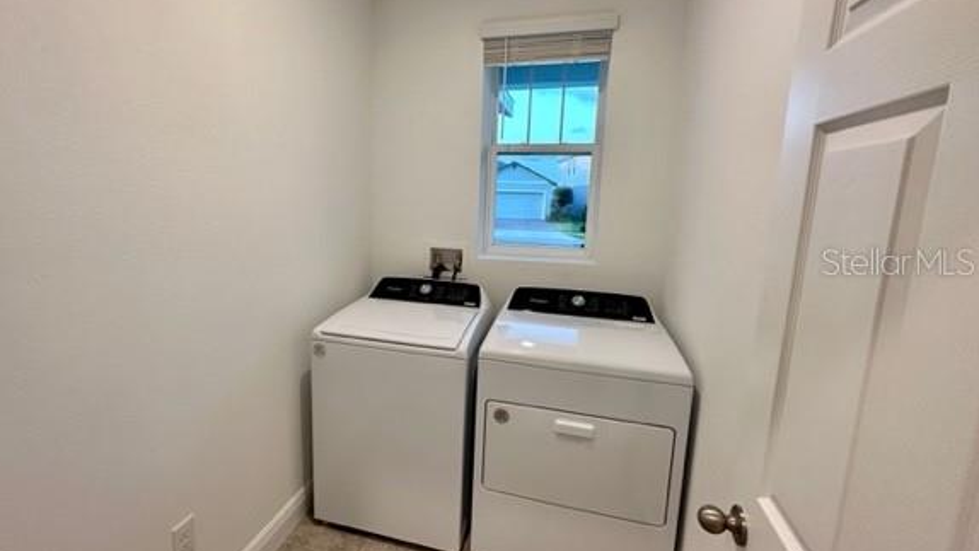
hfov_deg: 95.6
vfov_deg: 63.9
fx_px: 441
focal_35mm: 17
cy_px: 261
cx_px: 437
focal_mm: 2.22
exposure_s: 1/120
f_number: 2.2
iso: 200
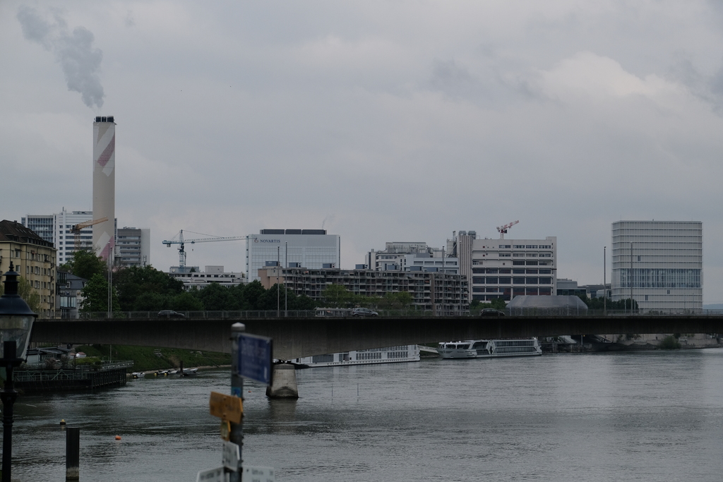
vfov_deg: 13.0
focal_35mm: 105
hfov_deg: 19.5
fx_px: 2109
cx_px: 362
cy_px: 241
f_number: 5.6
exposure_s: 1/3200
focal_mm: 70
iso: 640
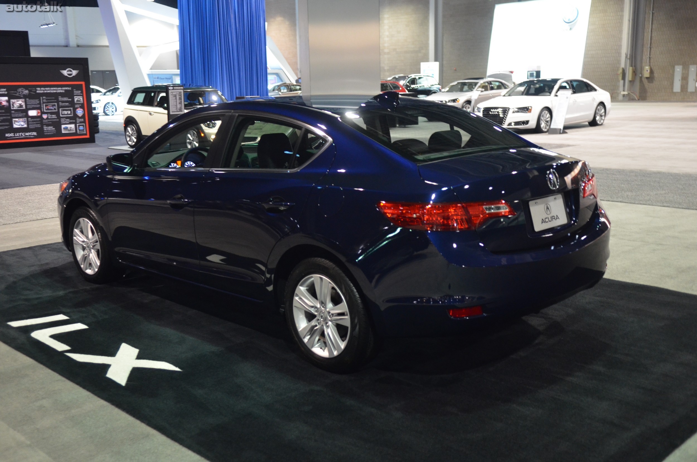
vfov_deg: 34.1
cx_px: 348
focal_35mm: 39
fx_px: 754
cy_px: 231
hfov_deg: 49.6
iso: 1600
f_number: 2.8
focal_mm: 26
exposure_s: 1/15
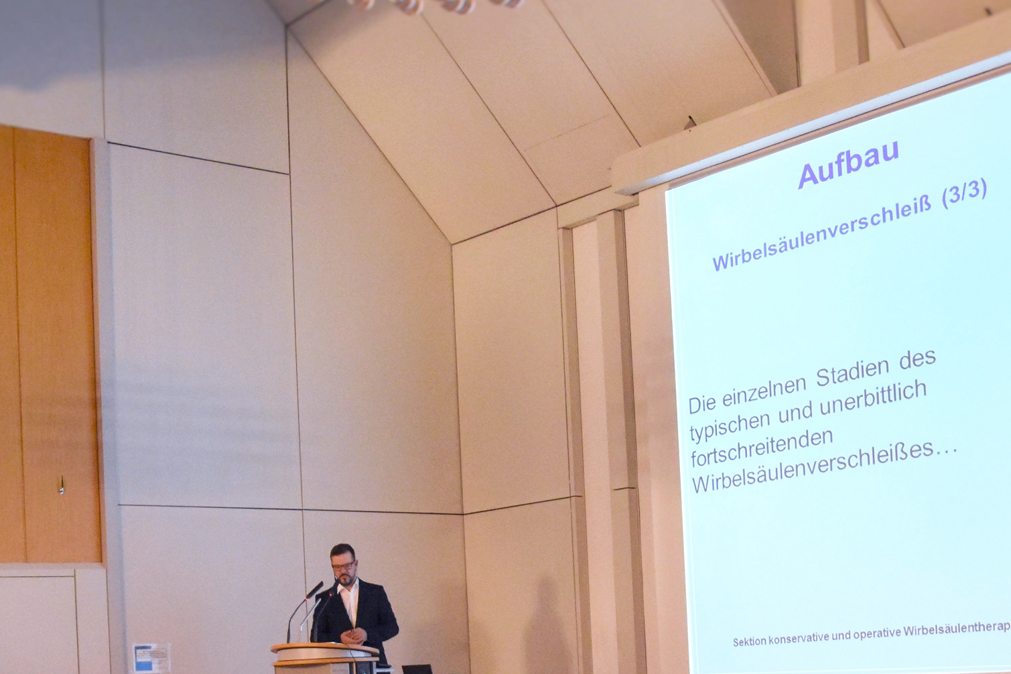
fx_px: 1488
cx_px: 594
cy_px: 643
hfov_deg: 37.4
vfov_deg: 24.6
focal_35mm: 53
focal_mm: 18
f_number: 4
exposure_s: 1/60
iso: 2800
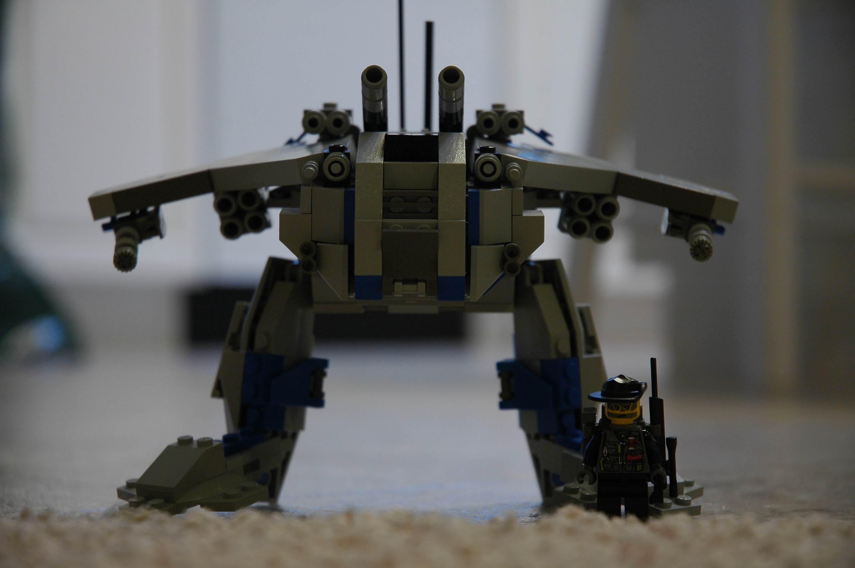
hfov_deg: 19.5
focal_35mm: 105
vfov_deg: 13.0
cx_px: 428
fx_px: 2492
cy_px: 284
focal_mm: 70
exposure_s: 1/10
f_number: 4.5
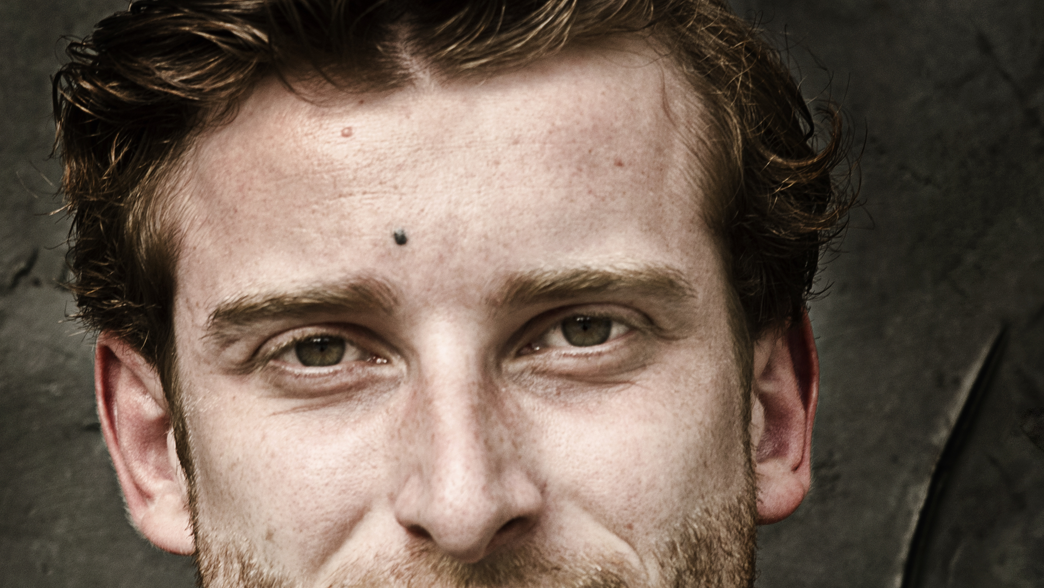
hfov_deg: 9.7
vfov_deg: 5.5
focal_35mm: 221
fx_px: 6122
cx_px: 479
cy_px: 360
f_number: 4.8
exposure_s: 1/125
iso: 200
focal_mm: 65
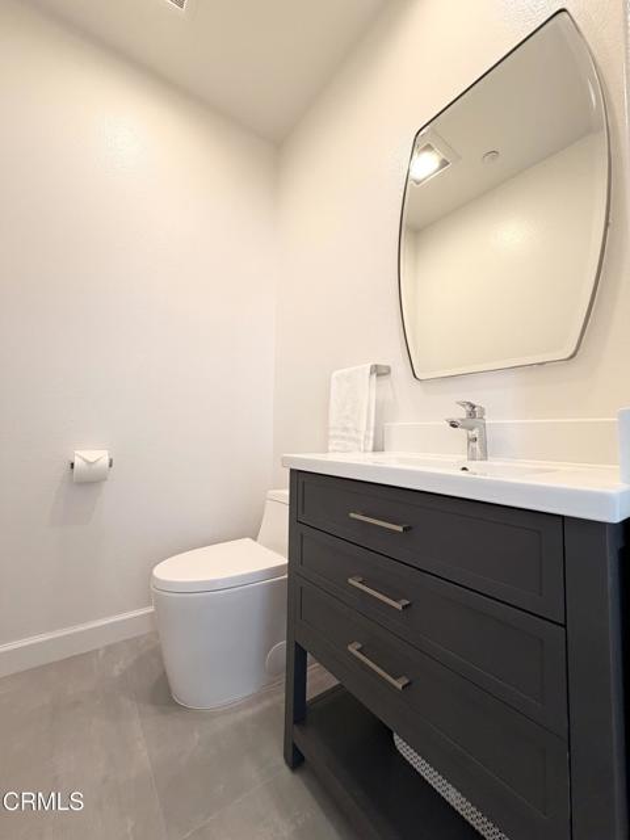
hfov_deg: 85.7
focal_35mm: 14
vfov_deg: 102.1
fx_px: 340
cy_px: 420
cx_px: 315
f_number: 2.2
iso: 200
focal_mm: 2.22
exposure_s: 1/120
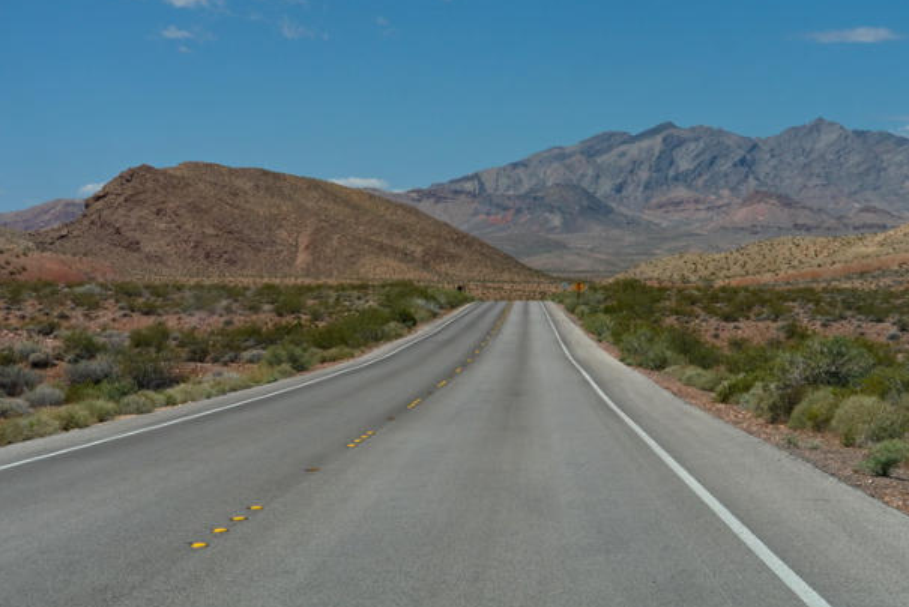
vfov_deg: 14.6
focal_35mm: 94
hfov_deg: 21.7
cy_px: 299
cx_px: 455
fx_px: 2375
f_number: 11
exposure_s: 1/500
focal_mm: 45
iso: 250
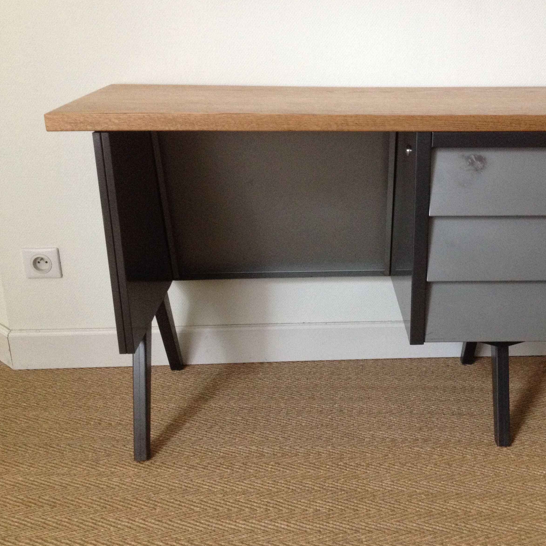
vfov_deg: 39.2
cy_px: 264
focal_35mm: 43
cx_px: 372
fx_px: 767
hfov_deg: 38.6
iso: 250
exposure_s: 1/20
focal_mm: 4.28
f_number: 2.4
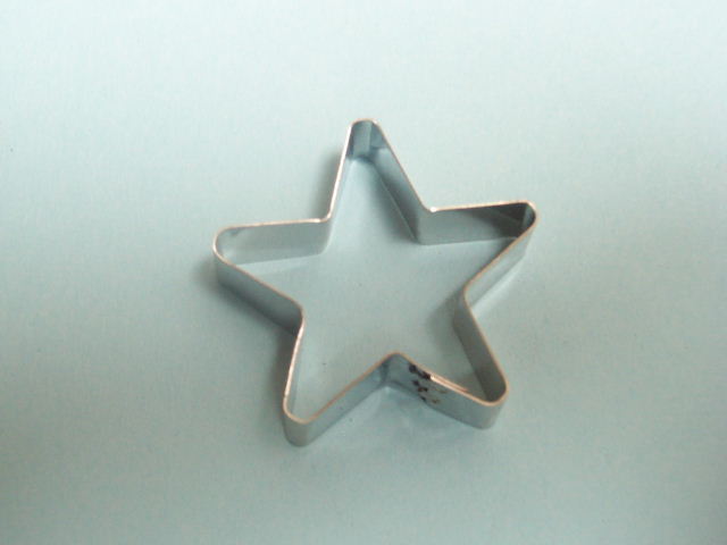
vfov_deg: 23.3
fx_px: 1323
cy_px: 272
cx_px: 364
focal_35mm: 63
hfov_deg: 30.7
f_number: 3.4
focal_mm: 10.1
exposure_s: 1/15
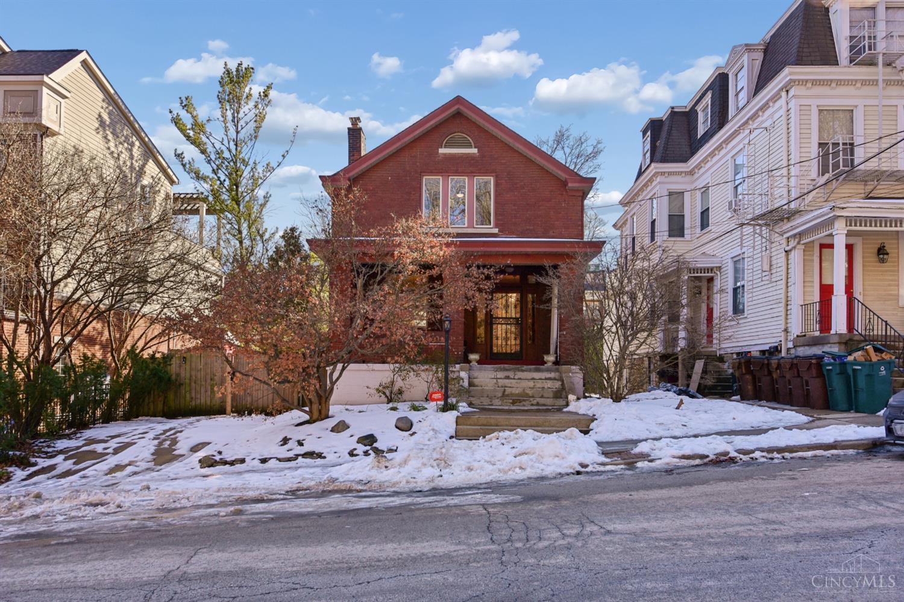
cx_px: 452
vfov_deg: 53.1
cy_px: 301
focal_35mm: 24
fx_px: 603
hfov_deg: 73.7
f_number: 8
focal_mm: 24
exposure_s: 1/640
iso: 400
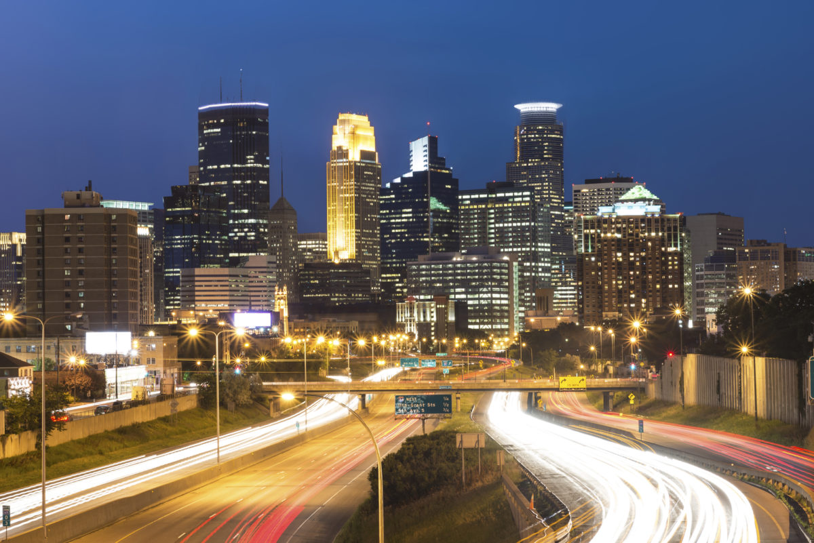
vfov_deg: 16.1
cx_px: 407
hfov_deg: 23.9
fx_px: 1923
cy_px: 272
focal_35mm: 85
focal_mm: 85
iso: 64
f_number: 16
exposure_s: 30
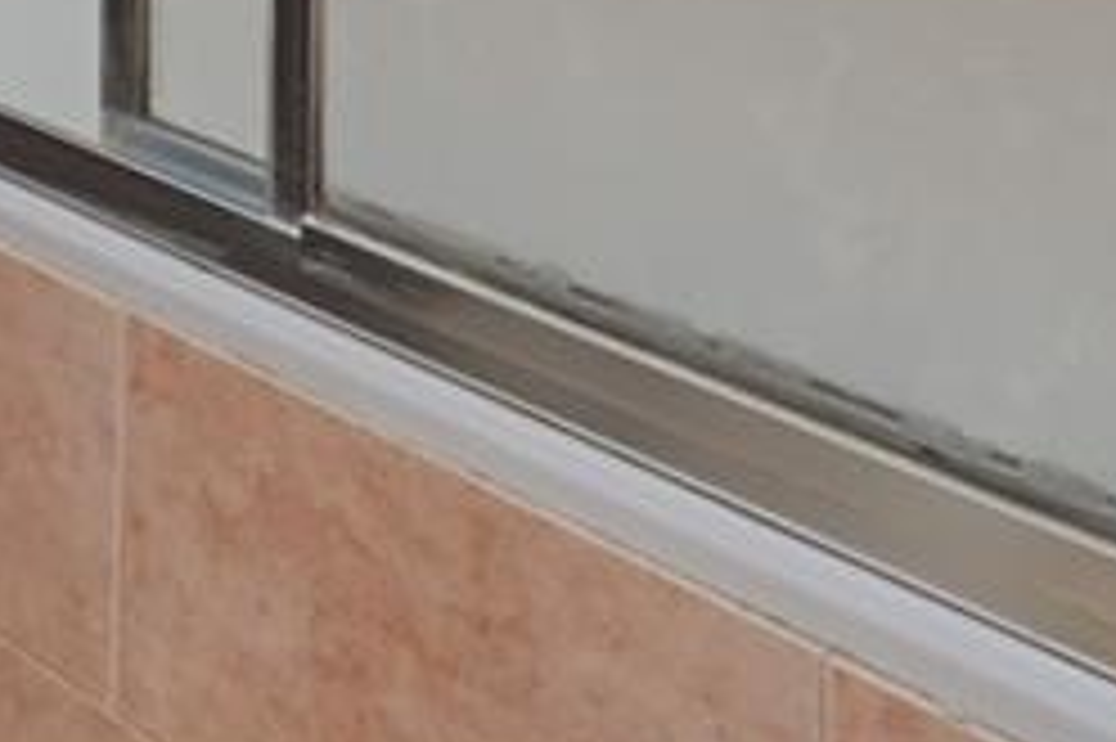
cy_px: -764
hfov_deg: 21.8
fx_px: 2108
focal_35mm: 68
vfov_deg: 15.6
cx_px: -765
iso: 160
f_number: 4
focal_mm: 11
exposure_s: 1/160
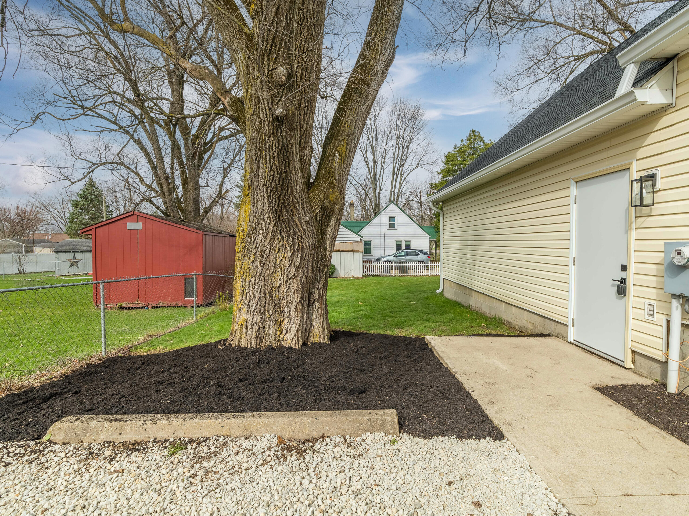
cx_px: 380
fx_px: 358
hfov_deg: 87.5
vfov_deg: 71.6
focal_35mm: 18
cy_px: 254
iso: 500
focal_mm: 16
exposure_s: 1/1600
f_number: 8
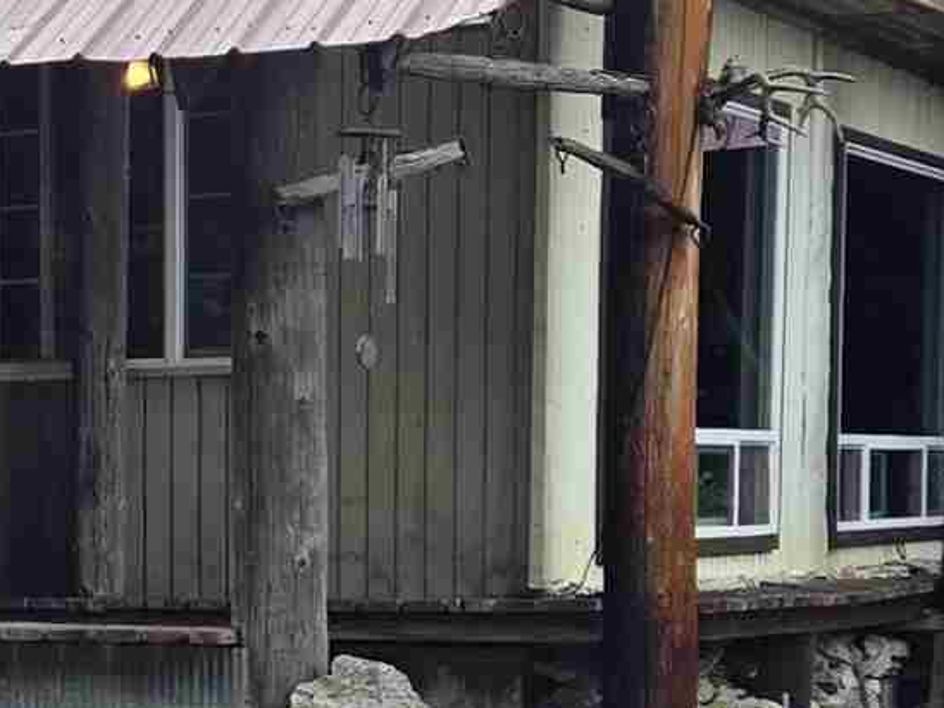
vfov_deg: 11.4
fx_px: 3518
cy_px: 675
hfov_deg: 14.1
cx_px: -568
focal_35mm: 129
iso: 25
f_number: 1.8
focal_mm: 5.4
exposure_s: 1/673
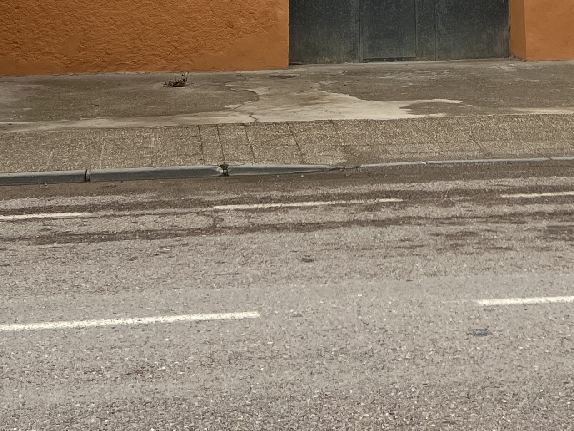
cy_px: -253
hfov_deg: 23.4
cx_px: 390
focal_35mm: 83
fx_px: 1376
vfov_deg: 16.0
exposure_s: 1/1645
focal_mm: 5.7
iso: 50
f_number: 1.5
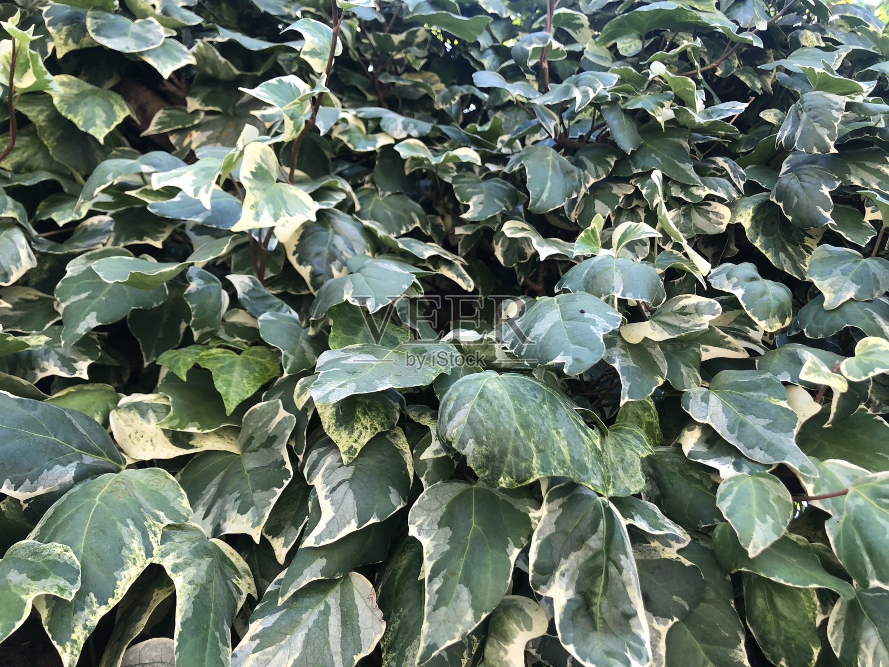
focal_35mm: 28
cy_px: 334
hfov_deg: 63.4
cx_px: 444
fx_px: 719
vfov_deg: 49.7
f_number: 1.8
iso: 20
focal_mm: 4
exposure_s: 1/168
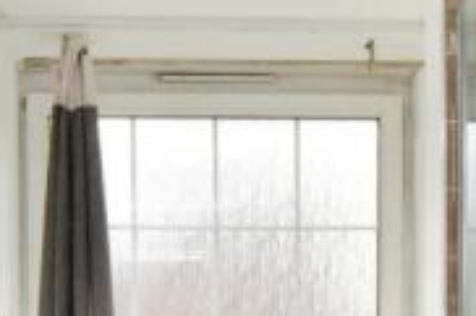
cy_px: 396
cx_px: 204
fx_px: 713
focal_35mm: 54
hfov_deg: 36.8
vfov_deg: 22.7
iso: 800
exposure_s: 1/60
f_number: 9
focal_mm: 15
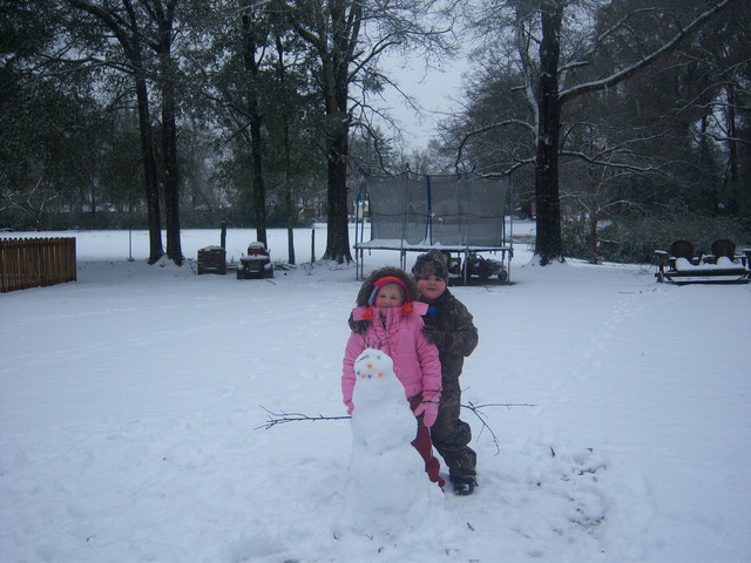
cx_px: 376
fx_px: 781
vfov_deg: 39.7
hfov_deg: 51.4
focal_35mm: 36
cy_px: 282
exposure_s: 1/320
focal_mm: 7.5
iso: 80
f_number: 2.8
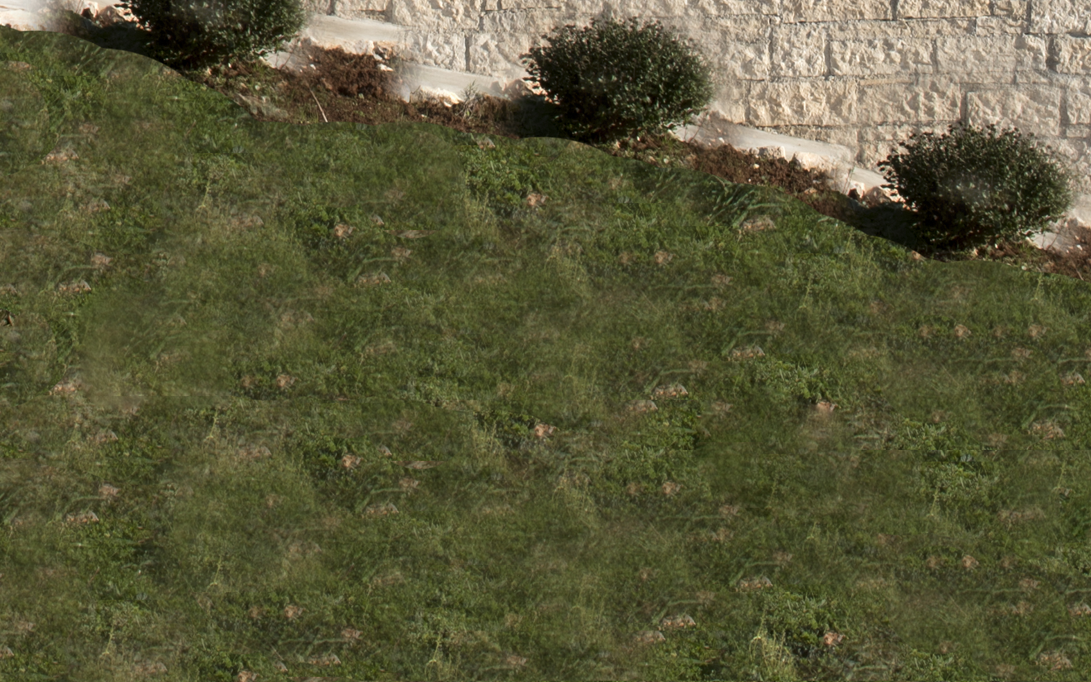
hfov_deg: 18.6
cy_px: -394
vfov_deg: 11.2
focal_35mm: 112
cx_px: 579
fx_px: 3330
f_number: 14
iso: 200
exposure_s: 1/250
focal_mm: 31
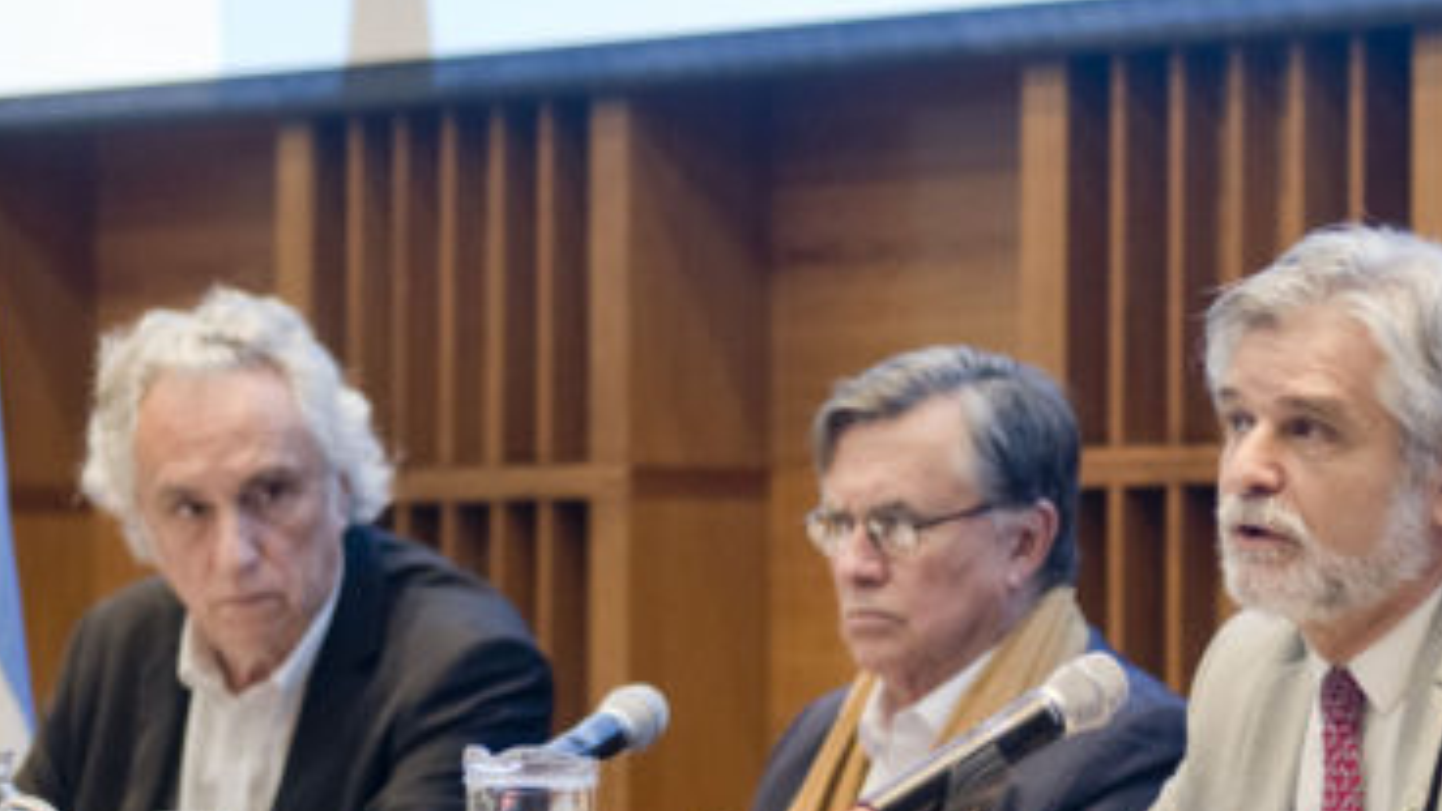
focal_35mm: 239
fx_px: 9138
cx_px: 1176
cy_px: 501
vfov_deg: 5.1
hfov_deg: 9.0
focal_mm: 112
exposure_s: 1/100
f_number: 2.8
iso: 2500
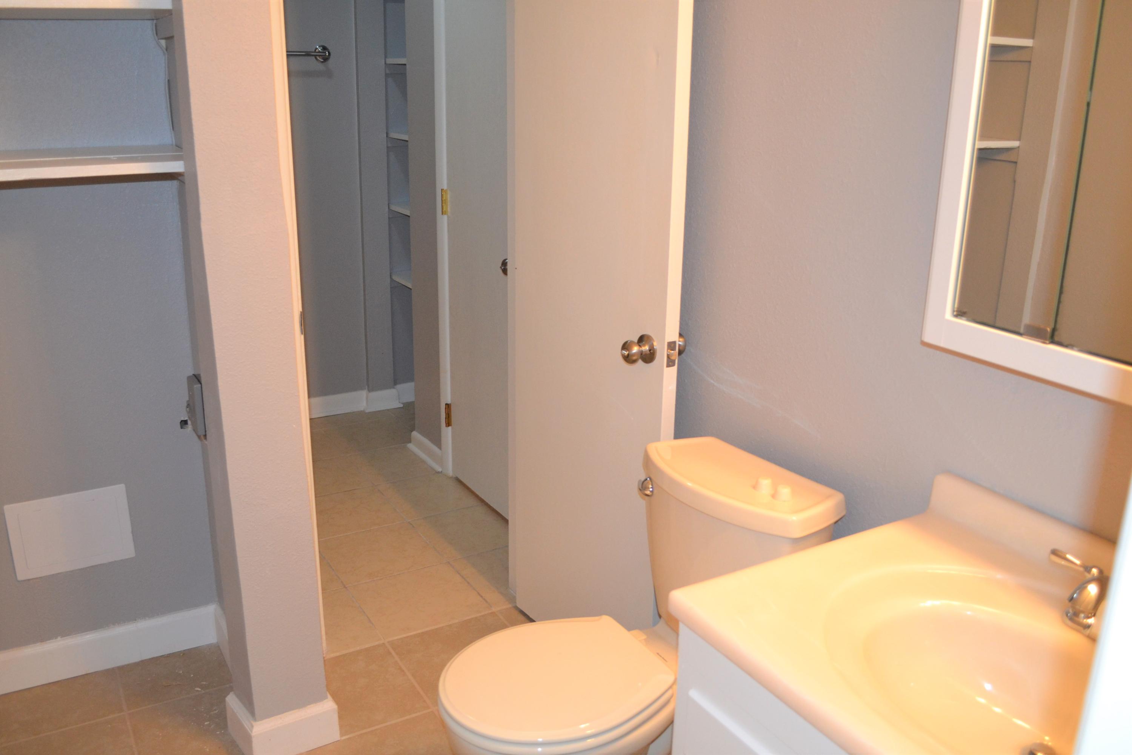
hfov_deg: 61.9
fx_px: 943
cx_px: 566
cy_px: 378
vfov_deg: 43.6
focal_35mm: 30
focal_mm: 20
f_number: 3.8
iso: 900
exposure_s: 1/60
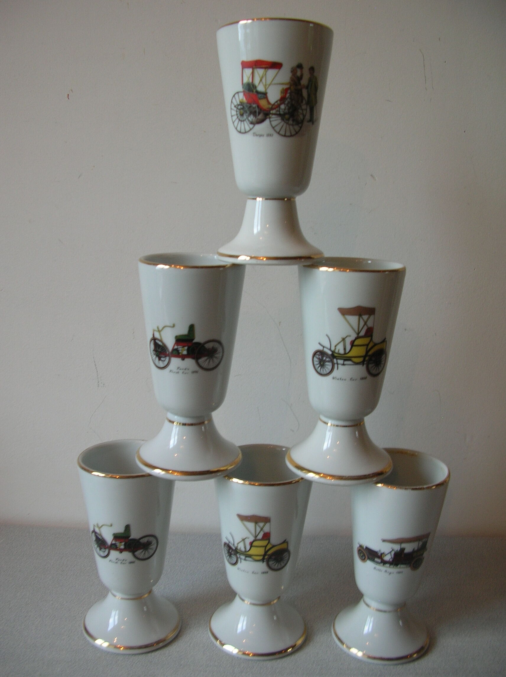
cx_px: 253
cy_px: 338
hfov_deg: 40.6
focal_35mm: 35
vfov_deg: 52.7
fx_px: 683
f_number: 2.8
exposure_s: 1/8.3
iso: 50
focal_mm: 5.8
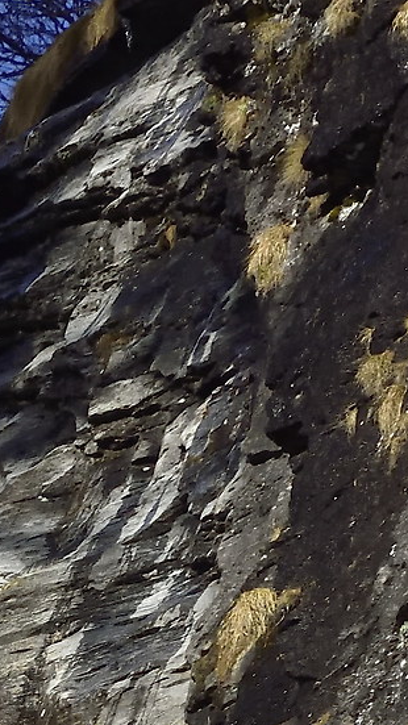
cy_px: 1092
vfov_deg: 3.9
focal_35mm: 548
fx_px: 10538
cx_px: -471
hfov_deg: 2.2
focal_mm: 80
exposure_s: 1/2000
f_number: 7.1
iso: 1100
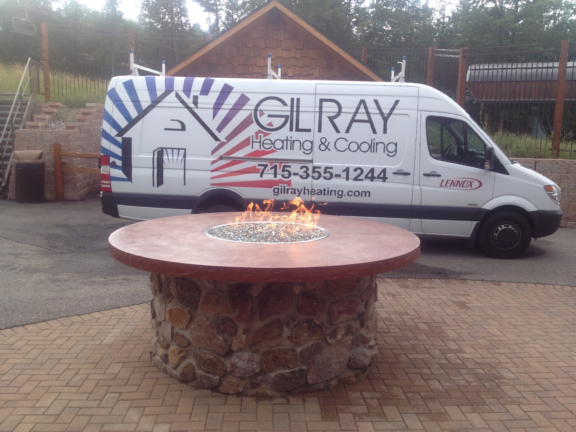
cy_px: 216
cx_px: 288
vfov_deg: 40.7
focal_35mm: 35
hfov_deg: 52.6
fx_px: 582
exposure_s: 1/445
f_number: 2.4
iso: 50
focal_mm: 4.28
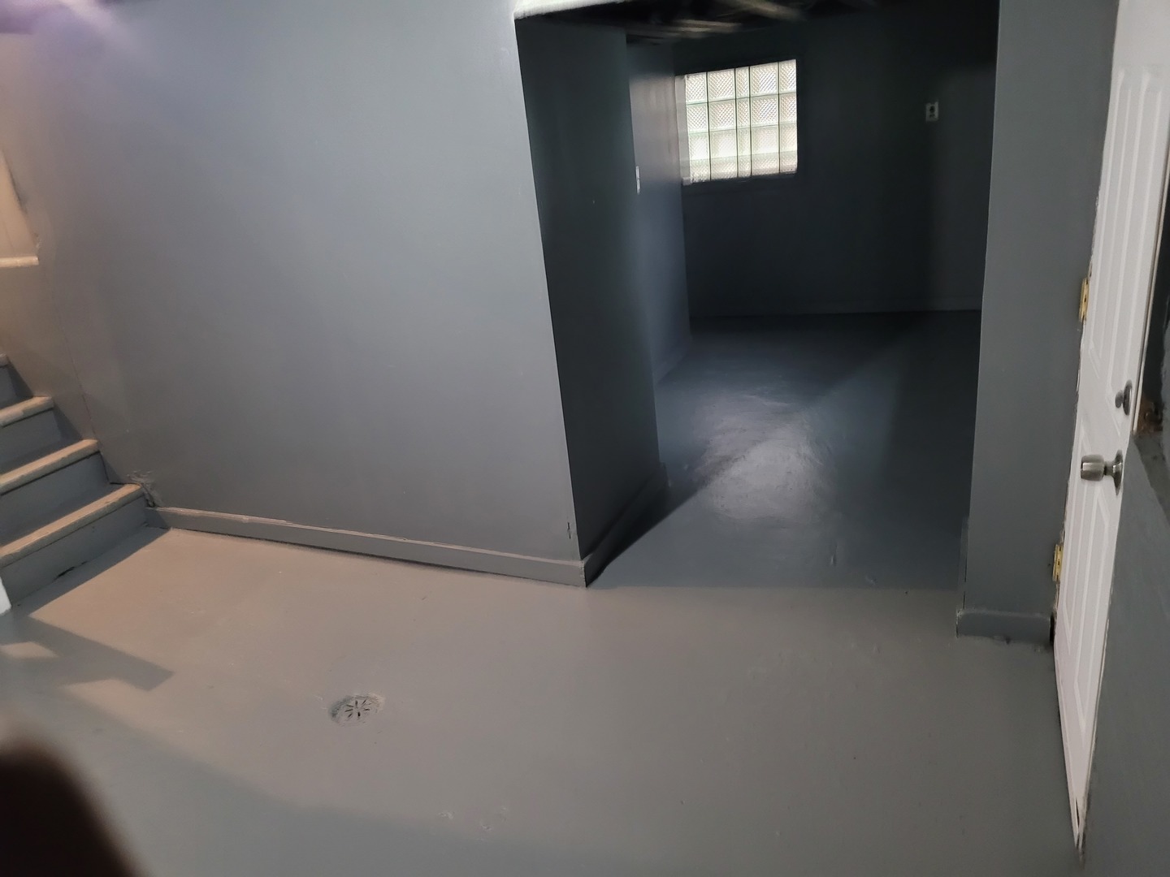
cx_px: 585
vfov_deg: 53.1
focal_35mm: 26
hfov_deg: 67.3
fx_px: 879
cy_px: 438
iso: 640
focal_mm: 5.4
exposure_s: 1/24
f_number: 1.8
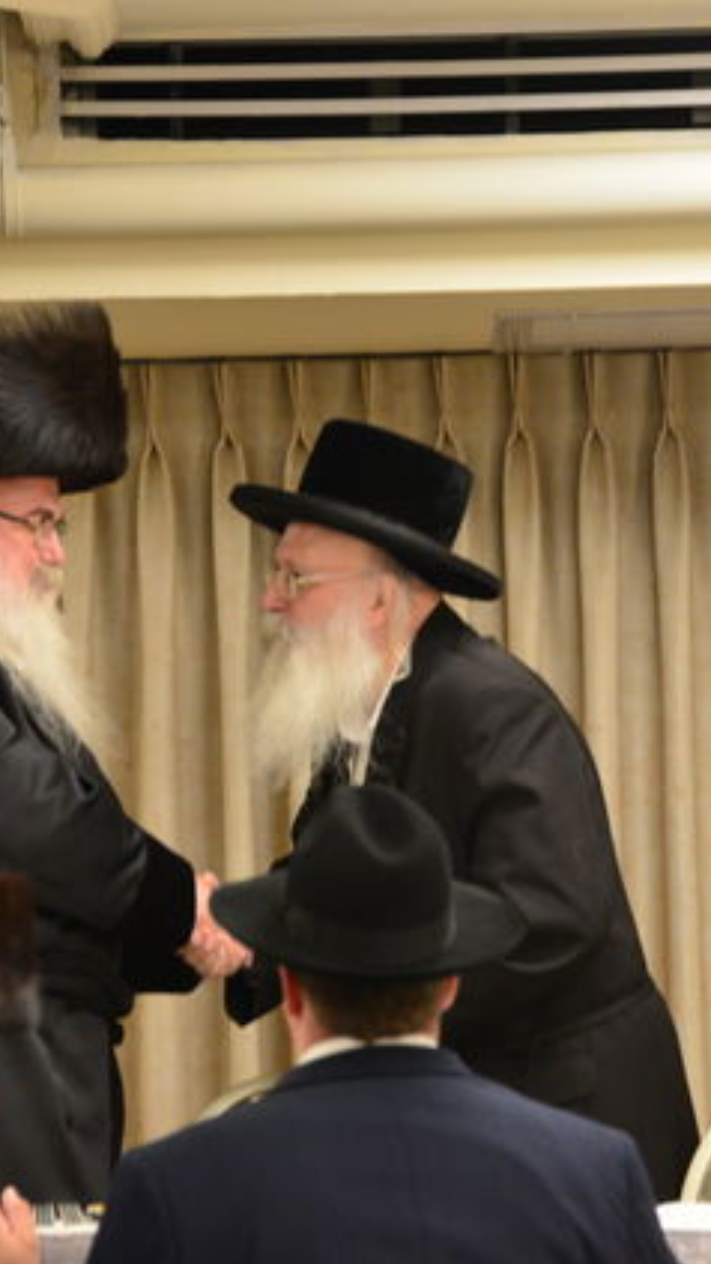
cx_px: 170
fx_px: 6166
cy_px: 635
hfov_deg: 6.6
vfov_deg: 11.7
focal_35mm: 184
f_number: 5.6
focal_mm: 116
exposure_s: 1/100
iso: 2500
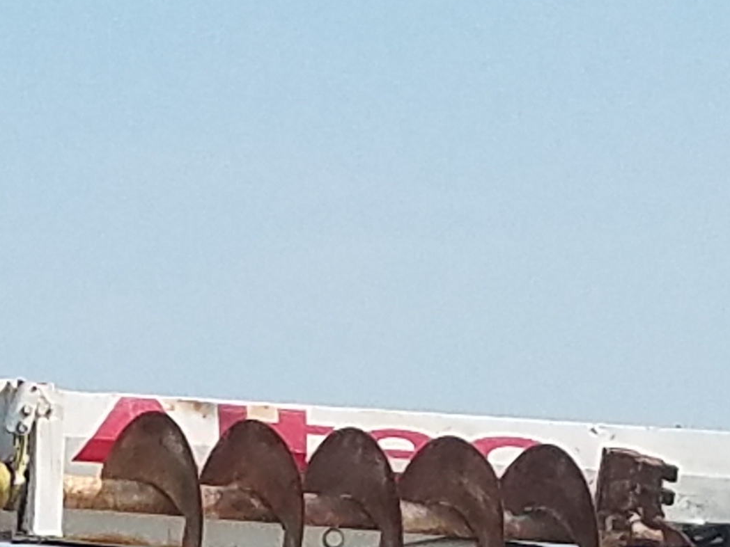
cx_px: -93
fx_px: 2109
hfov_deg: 18.8
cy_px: 1004
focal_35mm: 100
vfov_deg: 13.2
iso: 40
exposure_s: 1/2608
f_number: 1.7
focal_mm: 4.2
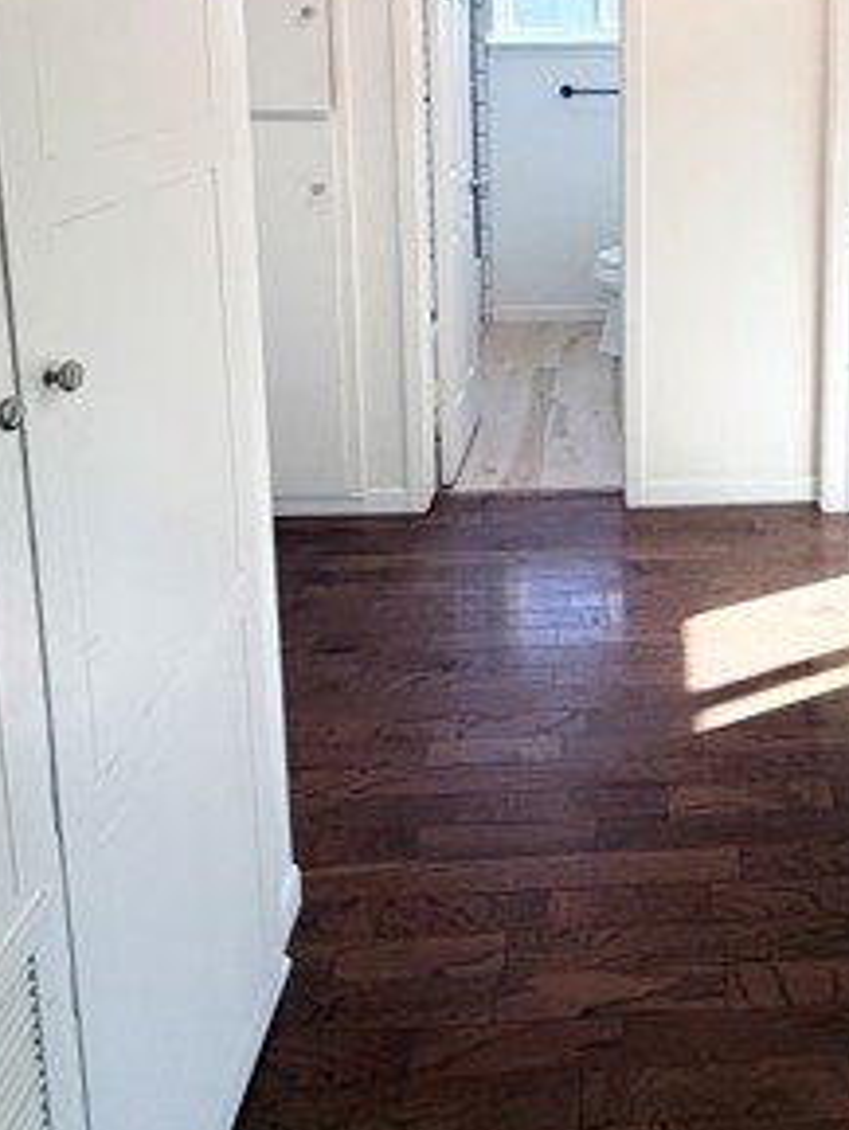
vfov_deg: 52.8
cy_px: 160
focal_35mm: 31
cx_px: 689
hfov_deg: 43.2
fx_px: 1013
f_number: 2.2
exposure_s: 1/120
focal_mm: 2.22
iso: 125
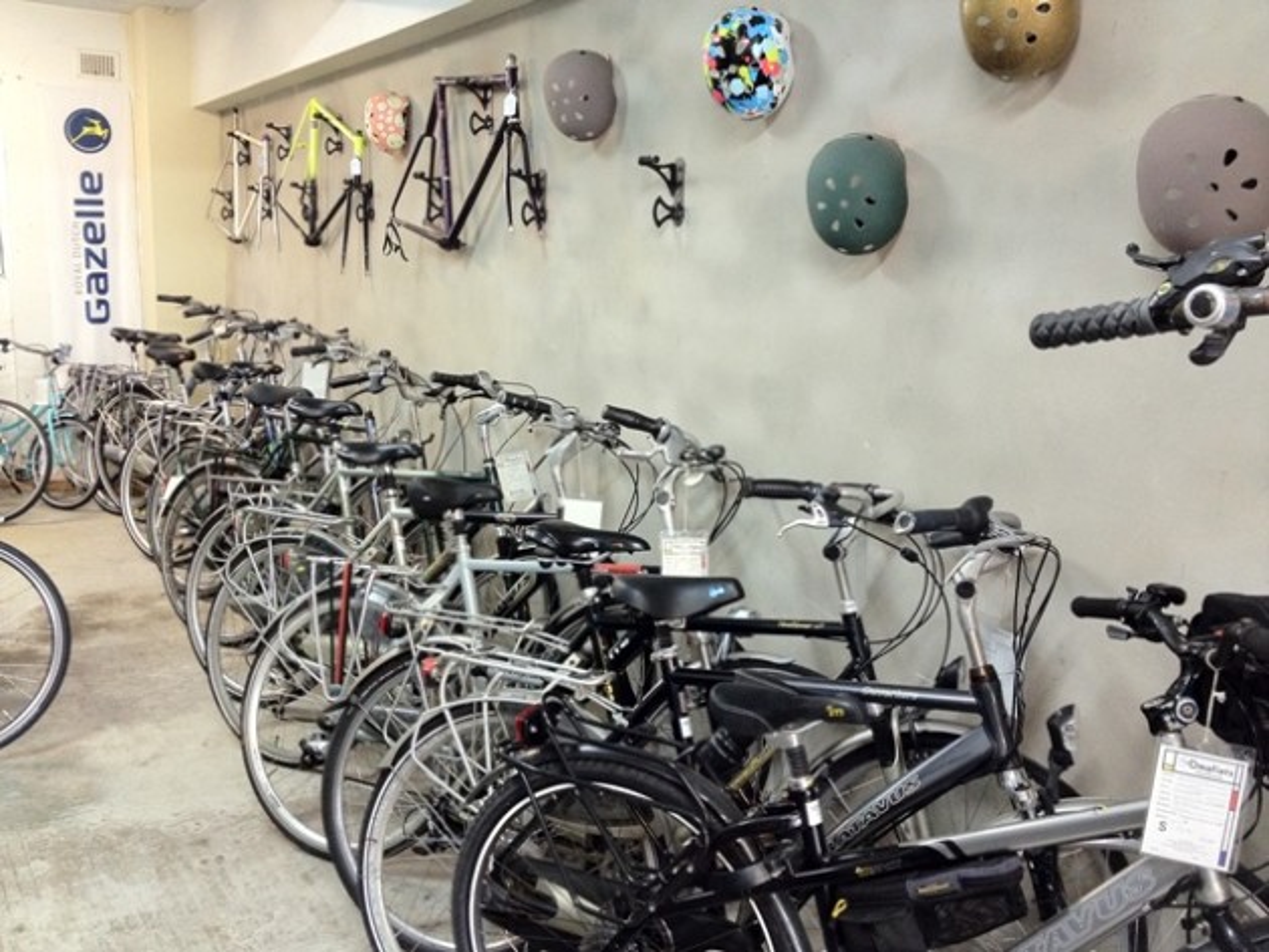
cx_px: 634
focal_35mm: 35
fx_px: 1284
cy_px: 476
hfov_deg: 52.6
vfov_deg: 40.7
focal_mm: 4.28
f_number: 2.4
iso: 200
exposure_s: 1/20
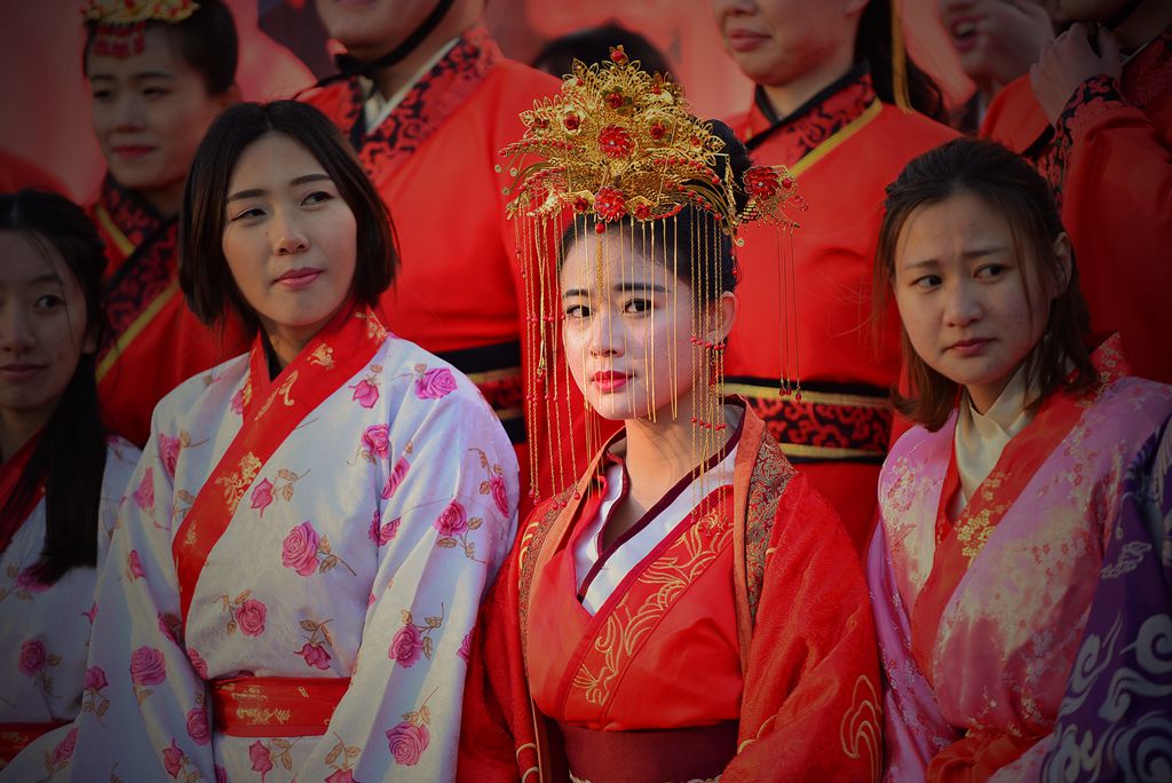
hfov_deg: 10.8
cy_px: 392
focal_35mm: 190
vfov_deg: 7.2
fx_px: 6189
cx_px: 586
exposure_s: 1/400
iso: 250
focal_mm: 190
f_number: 2.8
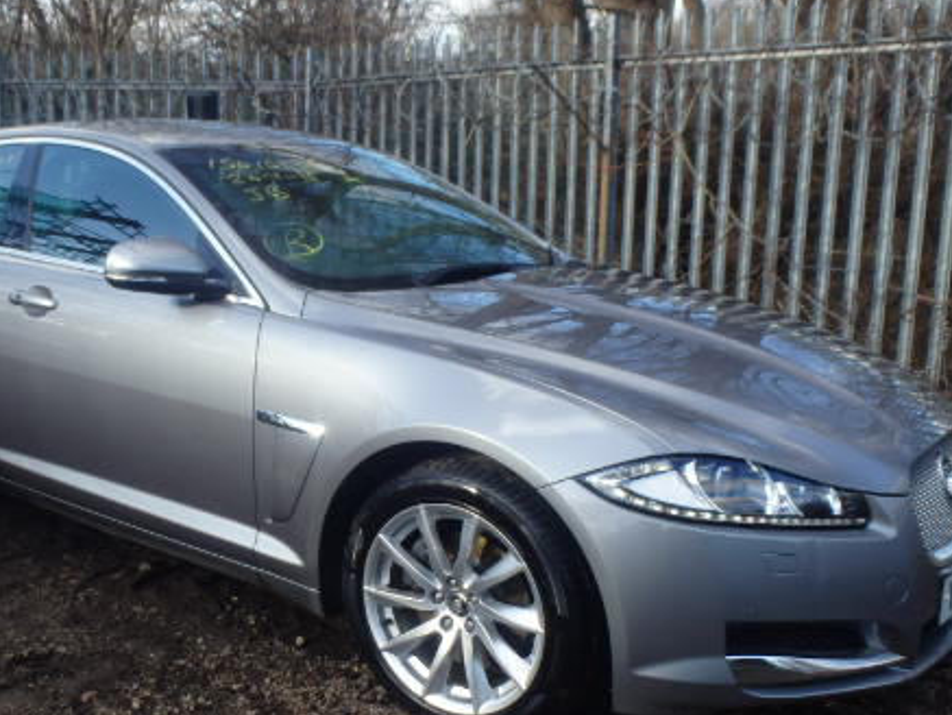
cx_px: 342
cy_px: 375
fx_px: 1128
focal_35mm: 41
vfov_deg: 35.1
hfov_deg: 45.3
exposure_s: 1/200
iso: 125
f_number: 3.9
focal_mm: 5
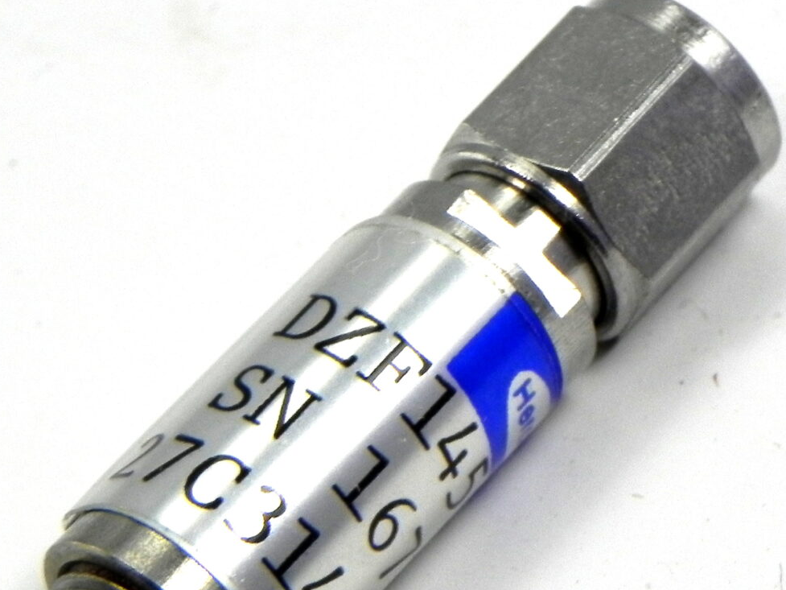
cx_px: 555
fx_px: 4996
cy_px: 481
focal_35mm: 220
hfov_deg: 9.0
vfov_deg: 6.7
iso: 160
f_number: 7.1
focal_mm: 18.8
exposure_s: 1/257
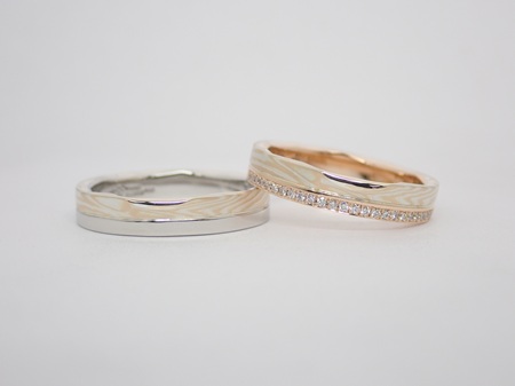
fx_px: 1145
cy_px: 193
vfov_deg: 19.1
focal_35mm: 77
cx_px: 258
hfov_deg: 25.3
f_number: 4.1
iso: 200
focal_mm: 13.65
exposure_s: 1/125
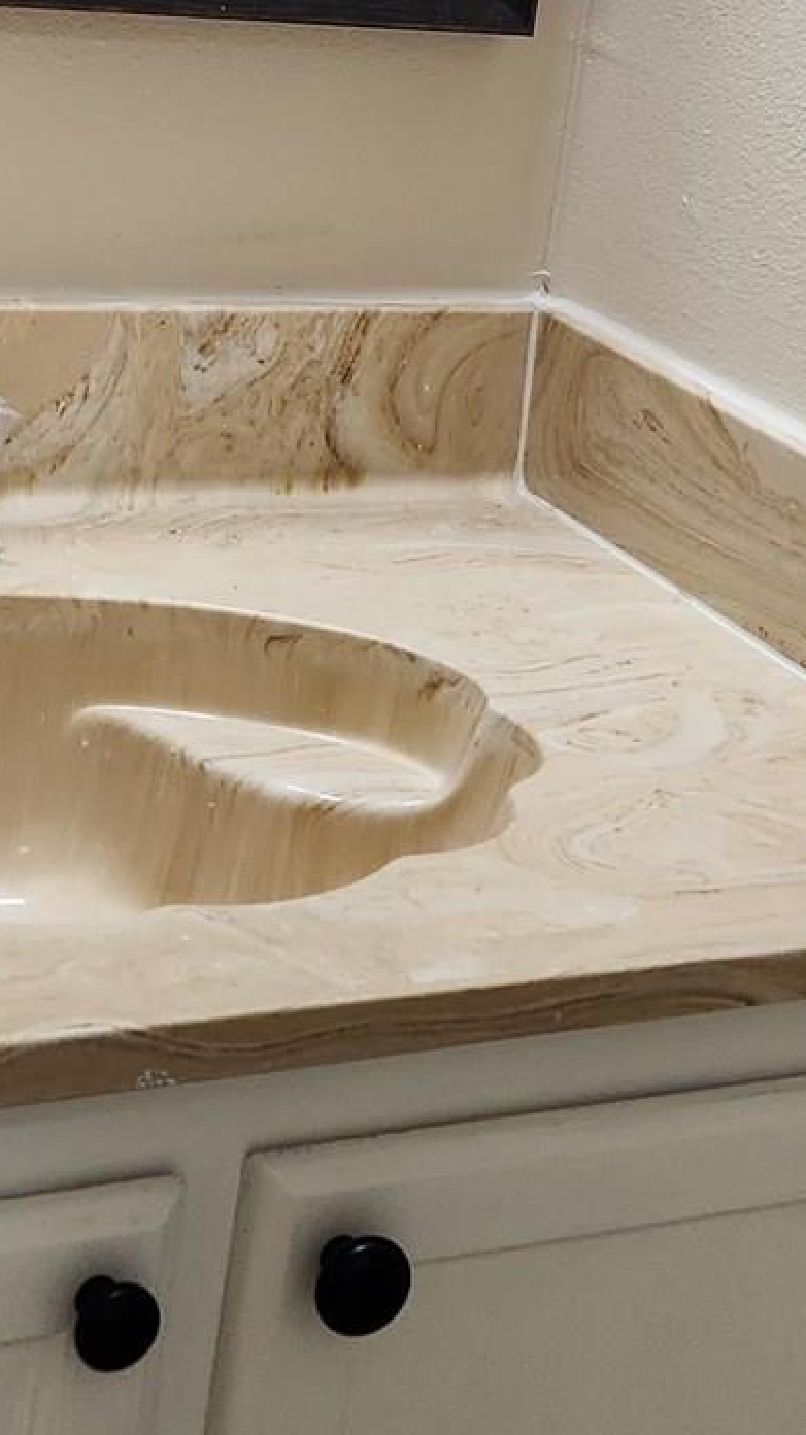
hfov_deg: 14.5
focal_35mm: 83
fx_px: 3157
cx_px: 534
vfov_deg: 25.0
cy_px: 198
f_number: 1.8
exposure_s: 1/120
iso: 200
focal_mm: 5.4
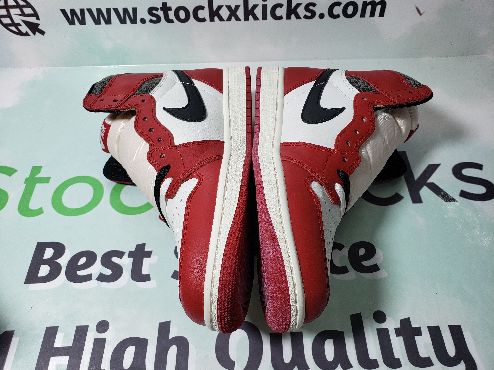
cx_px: 247
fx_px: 371
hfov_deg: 67.3
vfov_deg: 53.1
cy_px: 185
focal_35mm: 26
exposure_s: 1/210
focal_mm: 4.3
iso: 50
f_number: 2.4
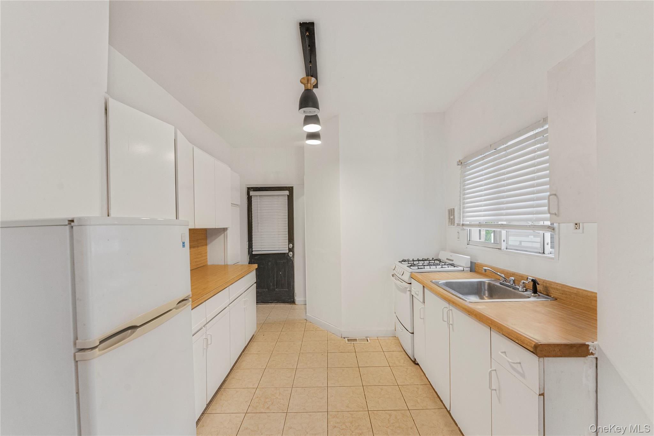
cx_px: 327
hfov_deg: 101.9
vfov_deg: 78.8
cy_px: 218
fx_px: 265
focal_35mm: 15
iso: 1000
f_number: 8
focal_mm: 14.6
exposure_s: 1/15
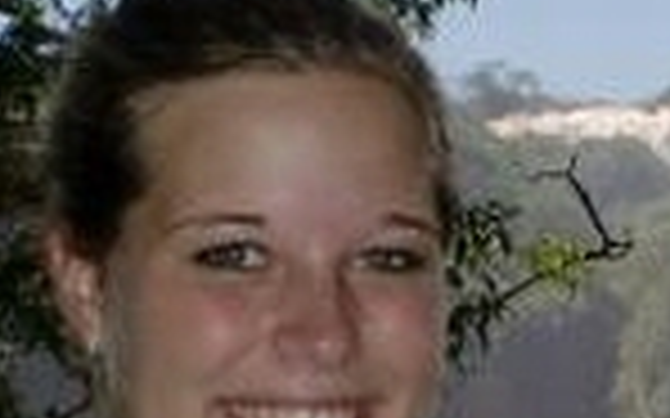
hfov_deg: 17.1
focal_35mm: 117
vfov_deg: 11.1
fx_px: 2136
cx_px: 769
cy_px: 380
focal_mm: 6.3
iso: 64
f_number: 3.1
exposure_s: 1/1000
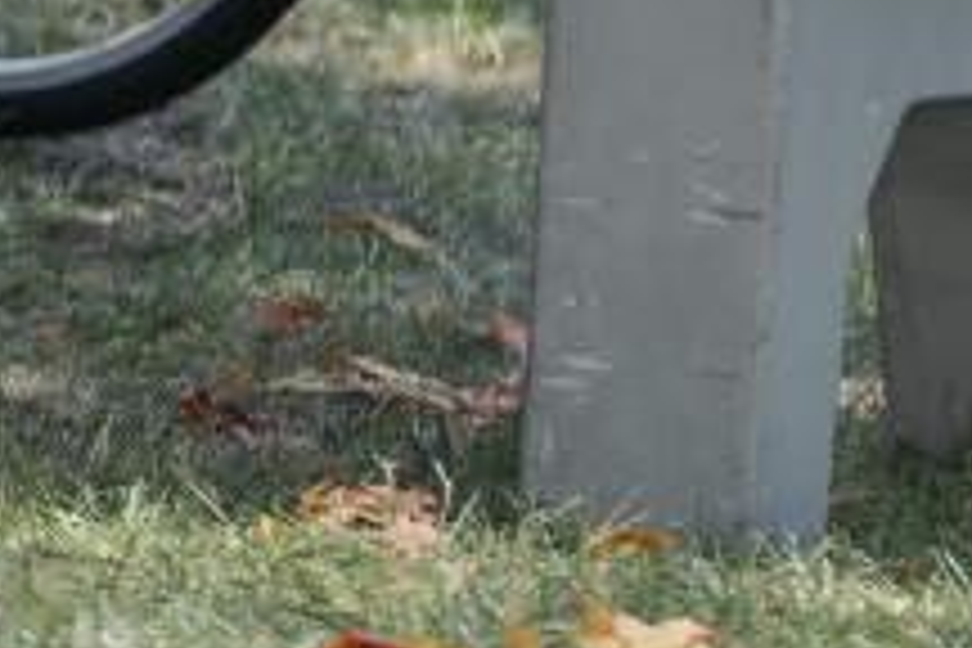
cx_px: -1224
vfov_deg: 1.4
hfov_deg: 2.1
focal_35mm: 967
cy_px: -1026
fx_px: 26107
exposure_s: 1/400
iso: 400
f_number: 4.5
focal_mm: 174
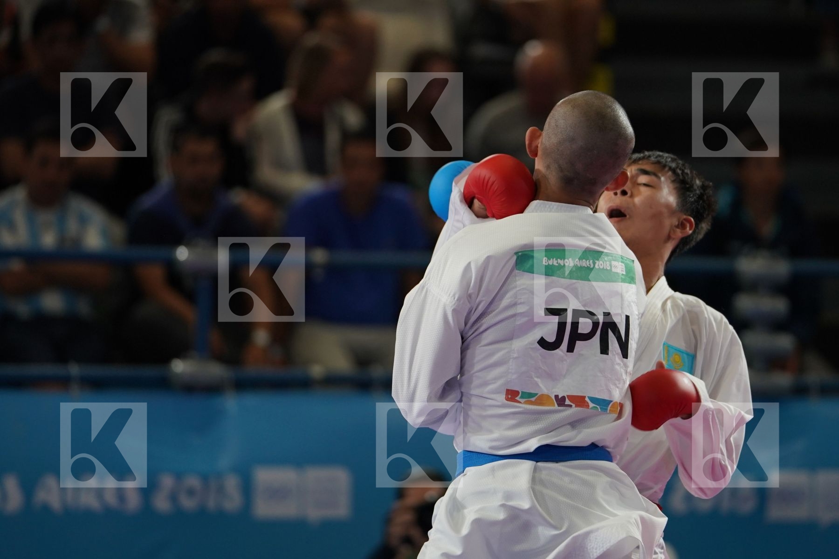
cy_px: 280
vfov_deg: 4.7
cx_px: 420
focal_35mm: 295
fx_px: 6875
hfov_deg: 7.0
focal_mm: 197
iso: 800
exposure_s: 1/1000
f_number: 2.8
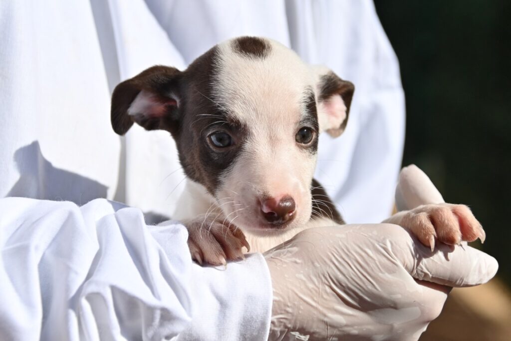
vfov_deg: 11.7
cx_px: 256
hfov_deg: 17.5
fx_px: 1661
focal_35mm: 117
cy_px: 170
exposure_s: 1/4000
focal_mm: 78
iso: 450
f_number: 5.6
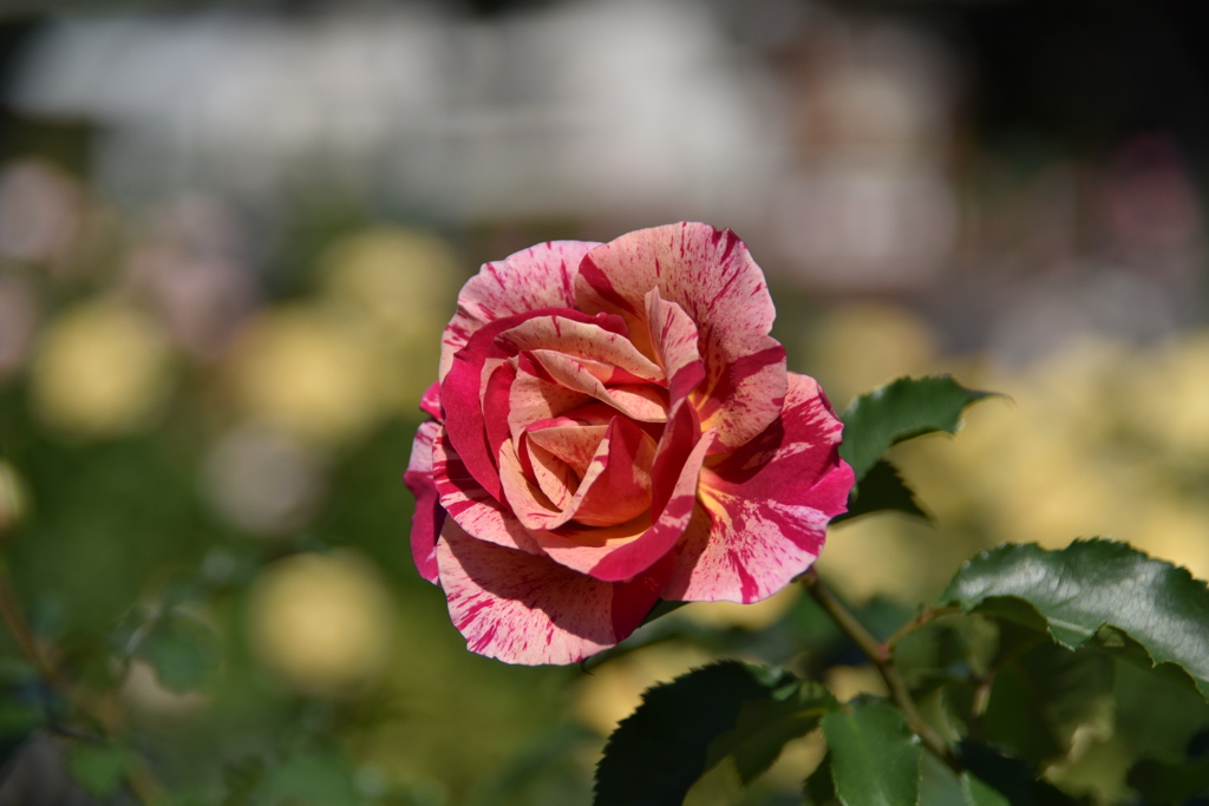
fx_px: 5206
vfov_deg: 8.9
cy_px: 403
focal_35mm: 155
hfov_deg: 13.2
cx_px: 604
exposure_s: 1/1600
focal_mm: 155
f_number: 6
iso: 400
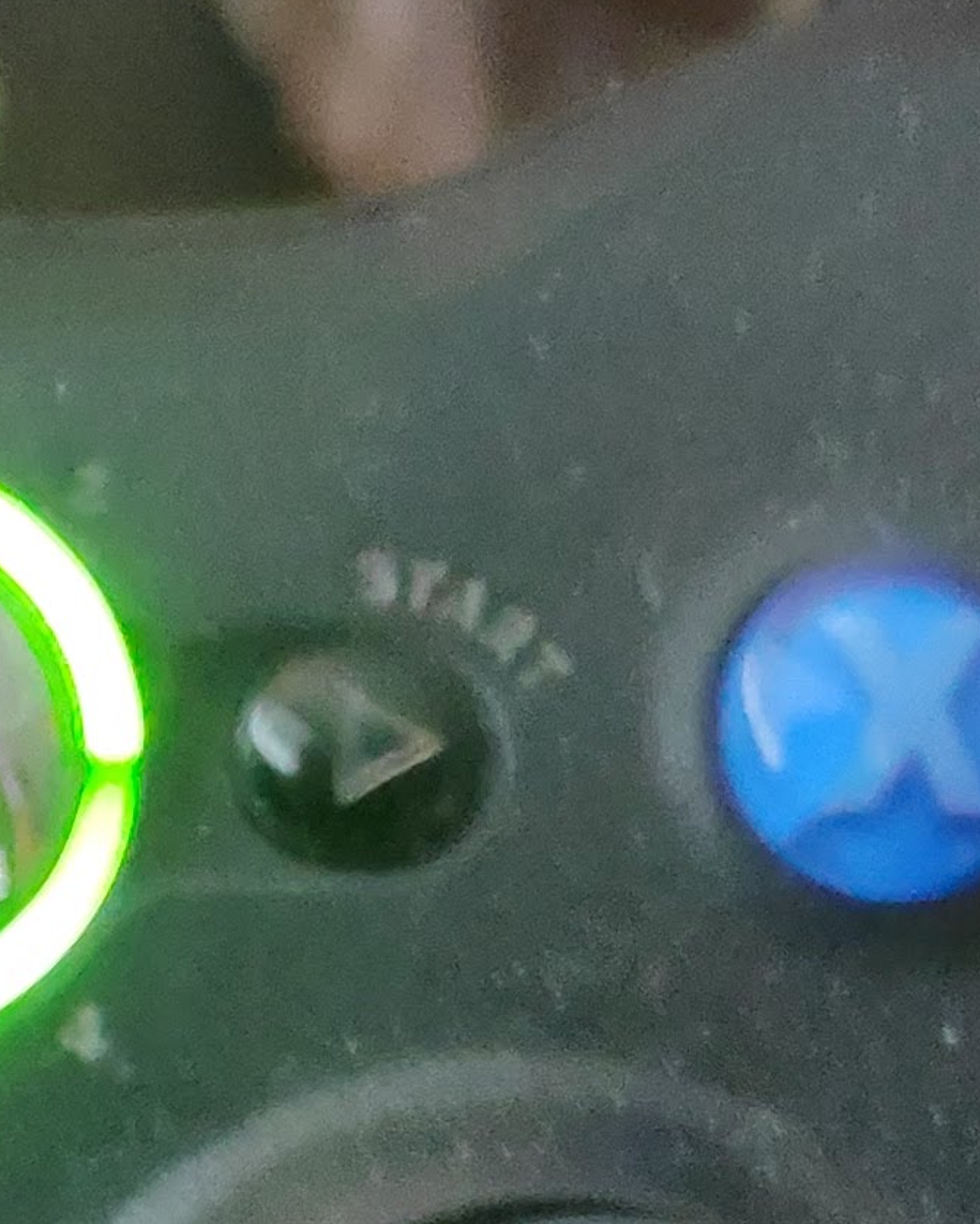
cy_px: 1752
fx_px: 3407
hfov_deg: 15.2
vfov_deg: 18.4
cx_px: -464
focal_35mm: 94
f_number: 1.9
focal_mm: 3.94
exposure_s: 1/20
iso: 1806
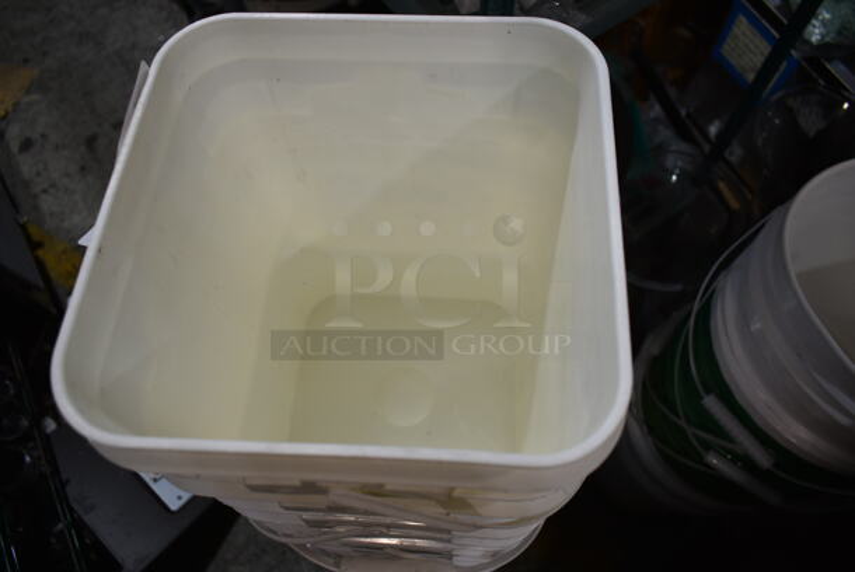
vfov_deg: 48.0
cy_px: 286
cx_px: 428
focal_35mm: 27
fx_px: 642
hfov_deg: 67.3
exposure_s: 1/80
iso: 100
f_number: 4.5
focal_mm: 18
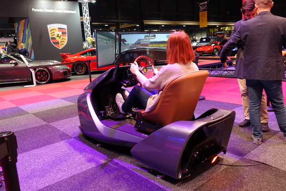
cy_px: 96
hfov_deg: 61.9
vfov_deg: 43.6
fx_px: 238
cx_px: 143
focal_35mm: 30
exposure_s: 1/30
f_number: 2.5
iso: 400
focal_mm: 10.89
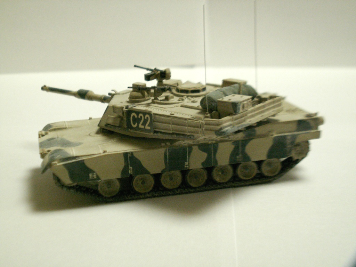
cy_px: 134
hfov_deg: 36.2
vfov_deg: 27.5
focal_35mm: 53
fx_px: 545
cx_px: 178
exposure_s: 1/15
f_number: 3.2
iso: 160
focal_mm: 8.8
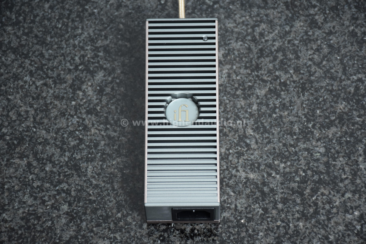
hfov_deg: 15.2
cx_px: 183
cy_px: 122
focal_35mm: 135
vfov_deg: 10.2
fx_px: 1372
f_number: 5.3
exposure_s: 1/60
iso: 400
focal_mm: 90
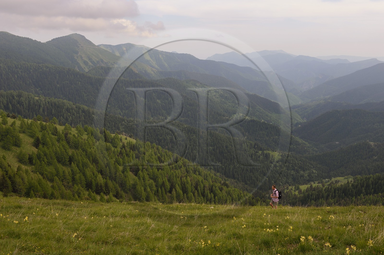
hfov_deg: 55.8
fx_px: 362
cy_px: 128
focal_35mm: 34
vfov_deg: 38.8
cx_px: 192
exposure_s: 1/250
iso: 200
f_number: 10
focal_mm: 34
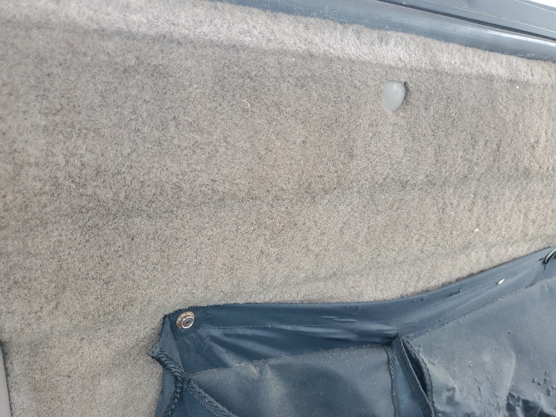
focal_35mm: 26
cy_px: 208
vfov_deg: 53.1
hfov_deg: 67.3
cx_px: 278
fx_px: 418
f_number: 1.5
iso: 167
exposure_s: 1/60.2
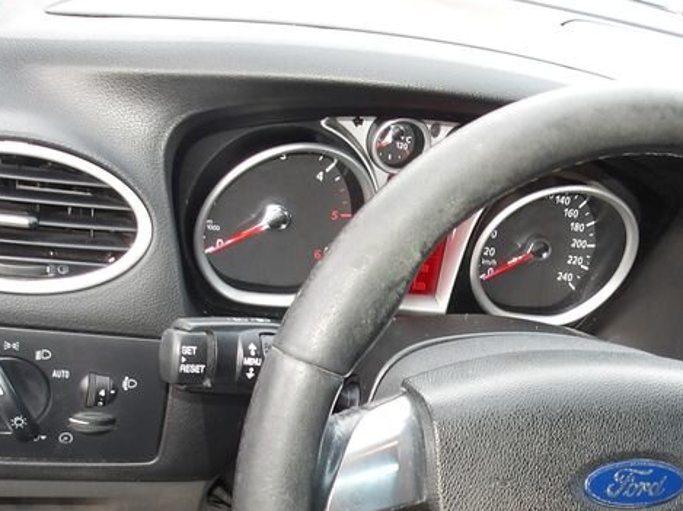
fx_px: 1163
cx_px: 622
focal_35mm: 59
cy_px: 476
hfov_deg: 31.1
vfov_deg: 24.0
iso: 100
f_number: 3
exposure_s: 1/36
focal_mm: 4.9
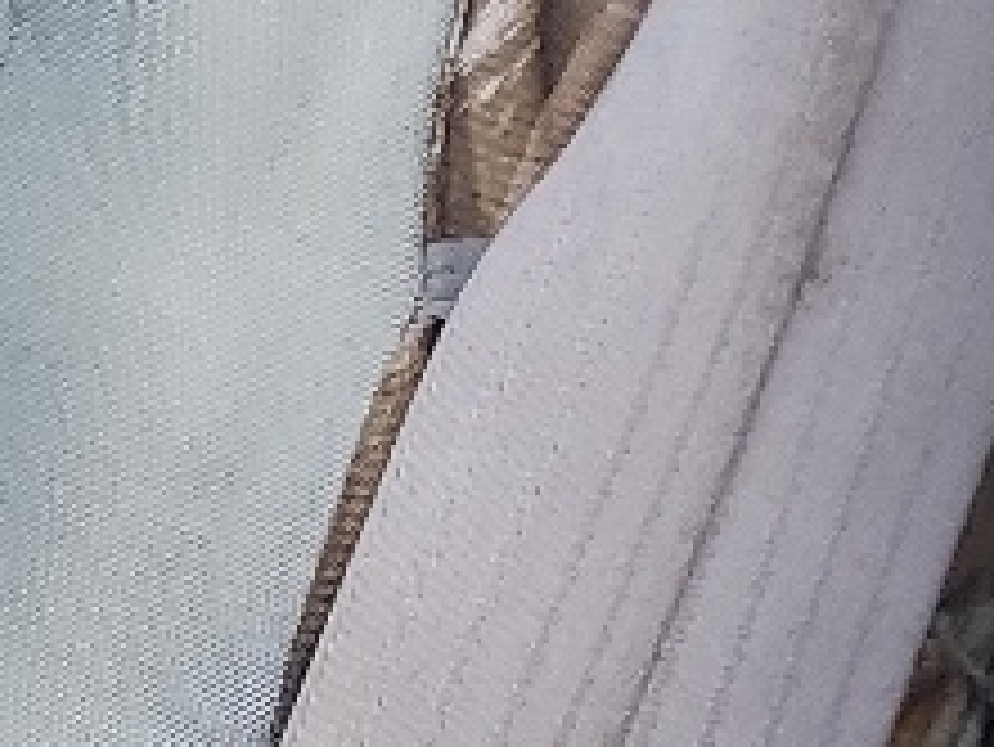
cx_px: -2312
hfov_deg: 8.3
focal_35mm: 188
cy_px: 1332
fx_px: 5401
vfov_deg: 7.7
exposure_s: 1/455
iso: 50
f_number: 1.5
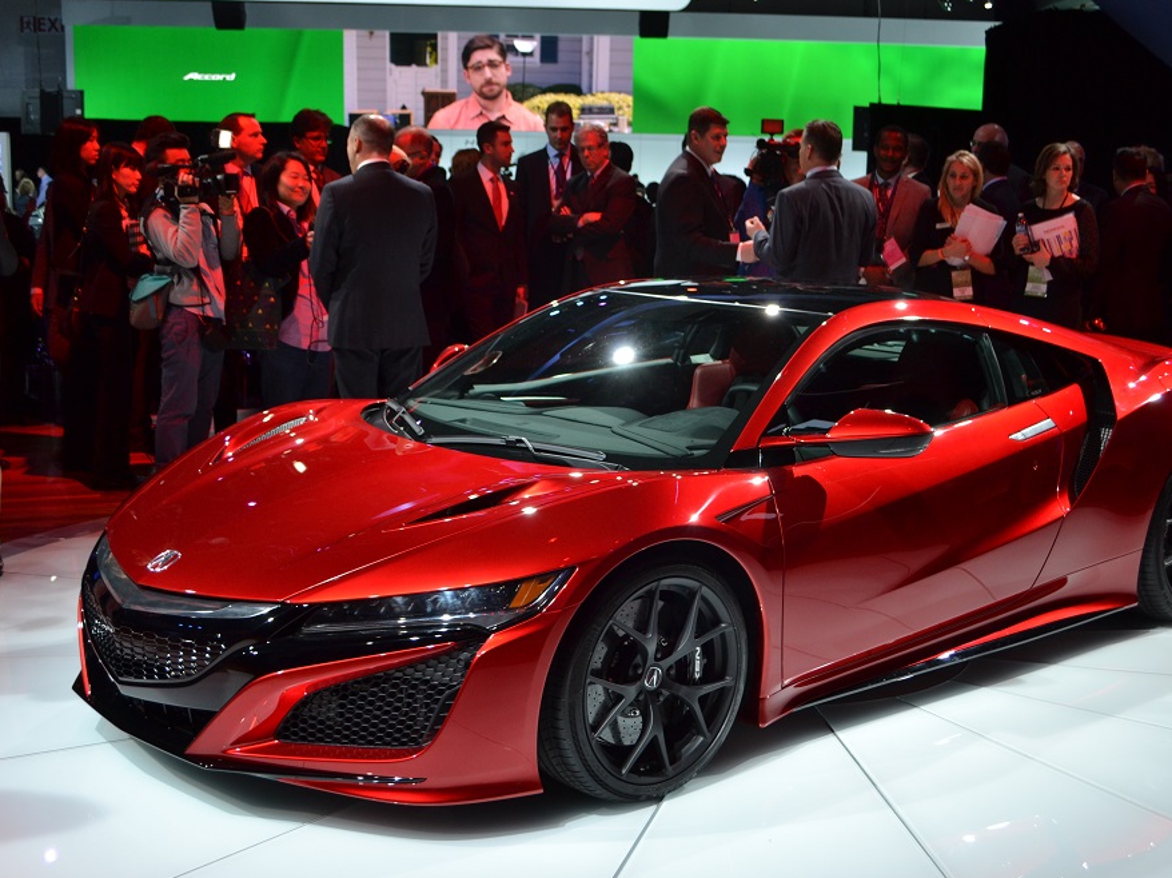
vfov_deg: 31.5
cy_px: 438
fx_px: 1557
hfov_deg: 41.2
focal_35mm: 46
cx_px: 654
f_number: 5
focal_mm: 28
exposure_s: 1/100
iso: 400
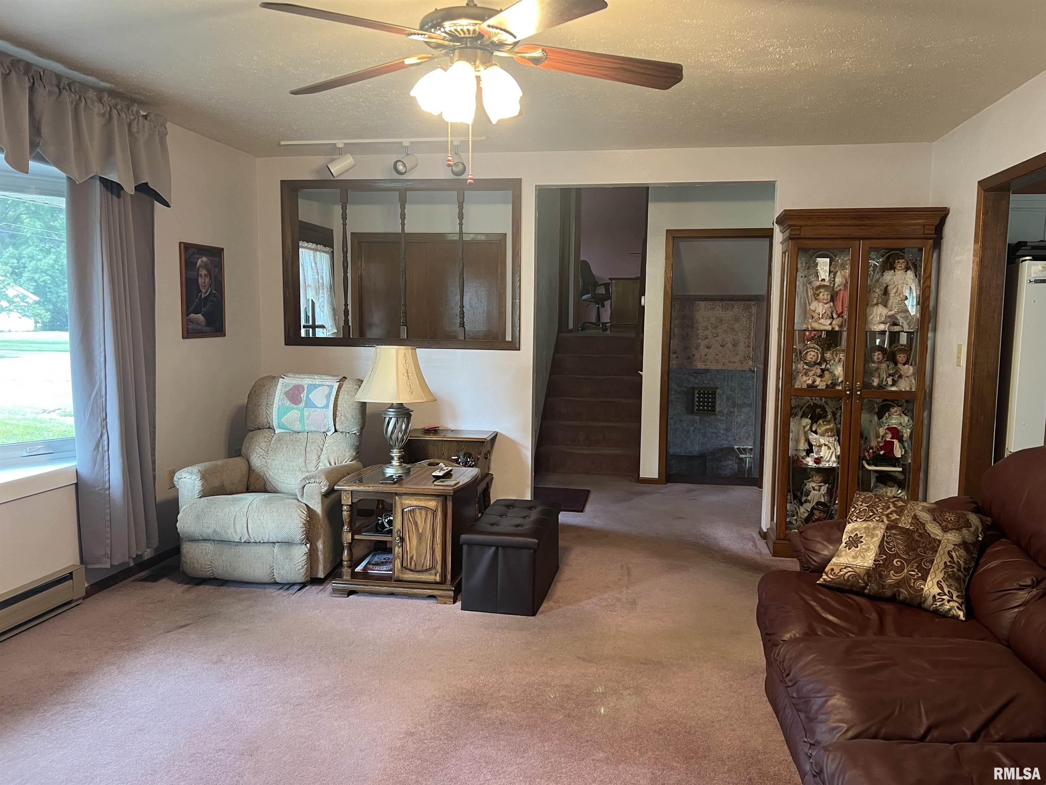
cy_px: 392
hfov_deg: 67.3
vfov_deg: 53.1
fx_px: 786
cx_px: 523
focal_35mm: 26
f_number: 1.5
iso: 160
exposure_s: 1/60
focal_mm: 5.7
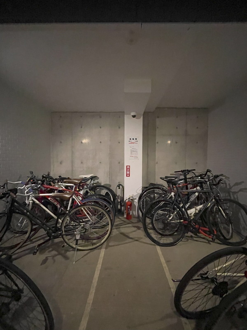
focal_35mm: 14
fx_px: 133
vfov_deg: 102.1
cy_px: 165
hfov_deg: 85.7
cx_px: 124
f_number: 2.4
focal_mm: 1.54
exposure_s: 1/25
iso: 1250
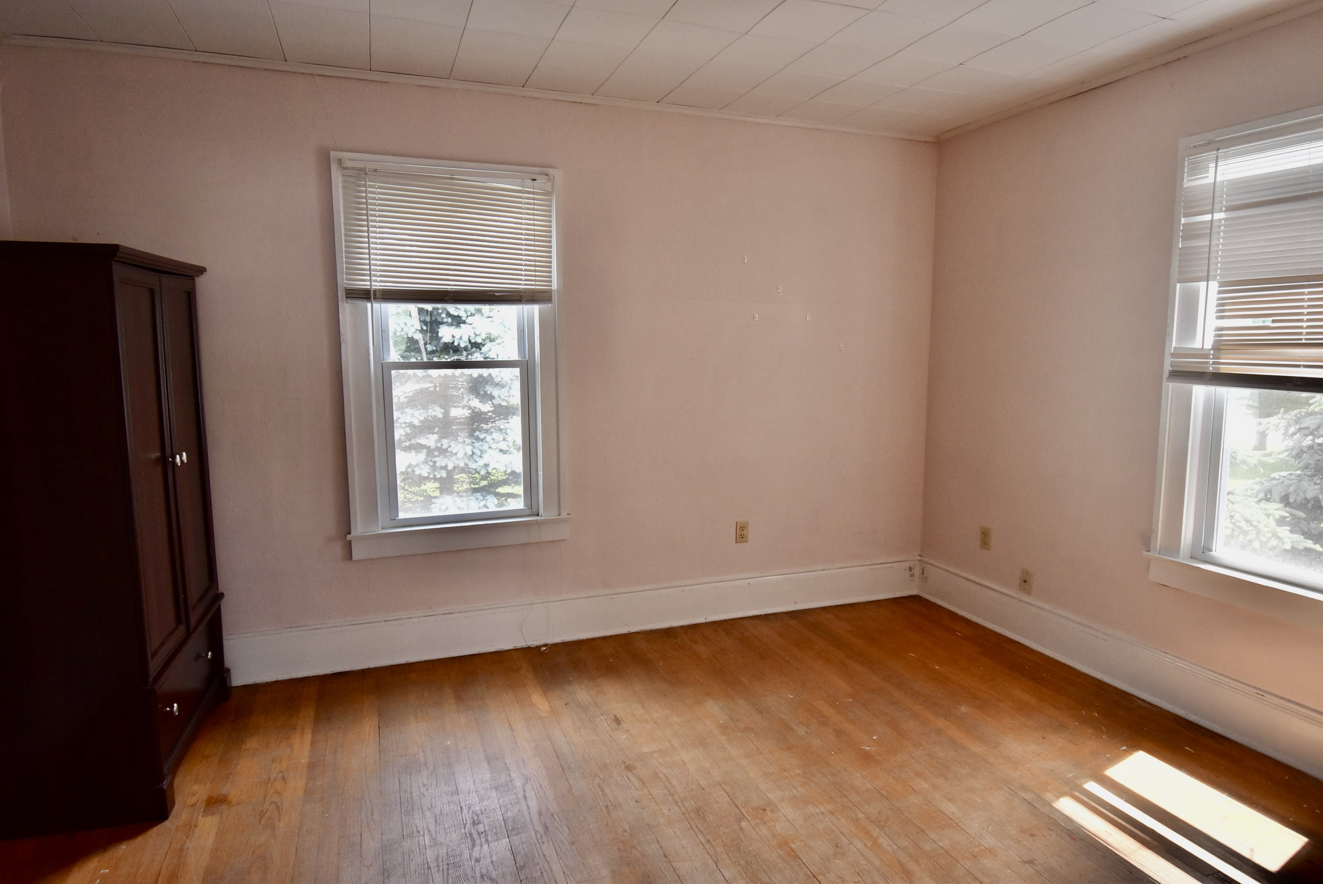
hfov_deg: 81.2
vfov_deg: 59.6
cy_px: 442
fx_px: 772
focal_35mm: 21
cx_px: 662
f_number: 5
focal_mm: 14
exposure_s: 1/200
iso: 800
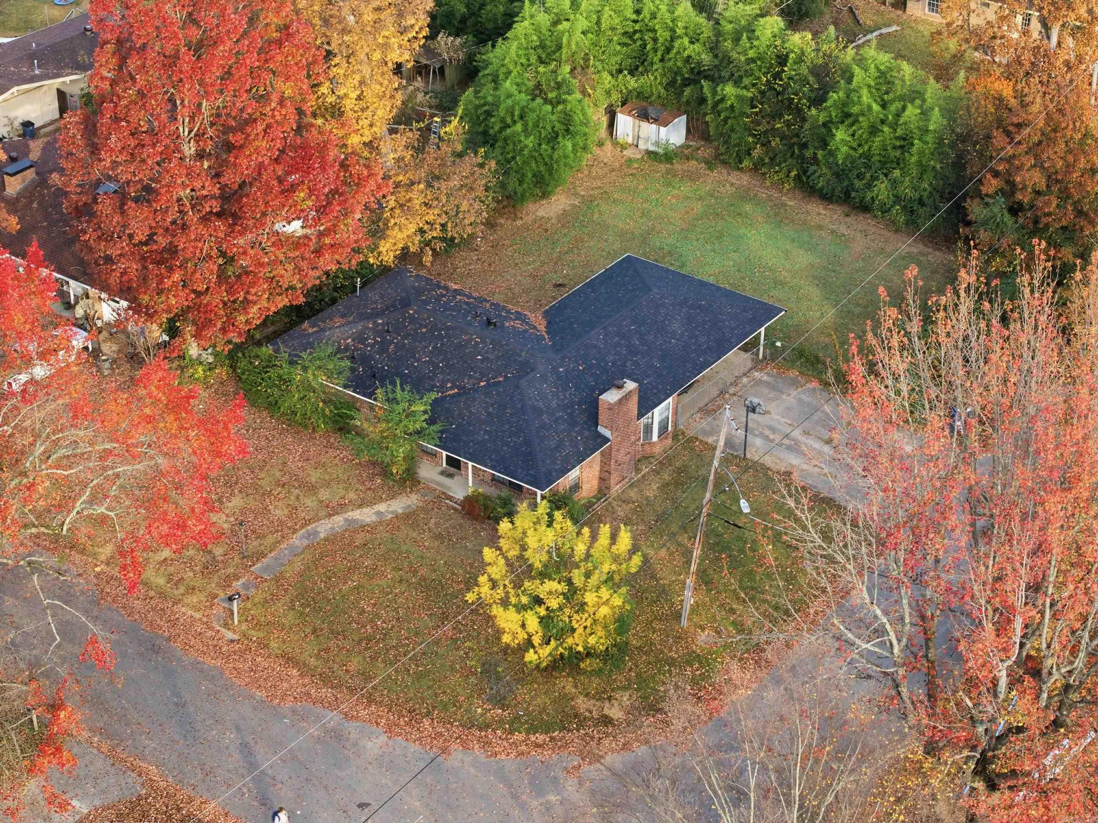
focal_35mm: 70
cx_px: 549
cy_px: 412
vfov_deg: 21.0
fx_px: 2220
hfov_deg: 27.8
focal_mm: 19.4
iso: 100
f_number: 2.8
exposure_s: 1/200
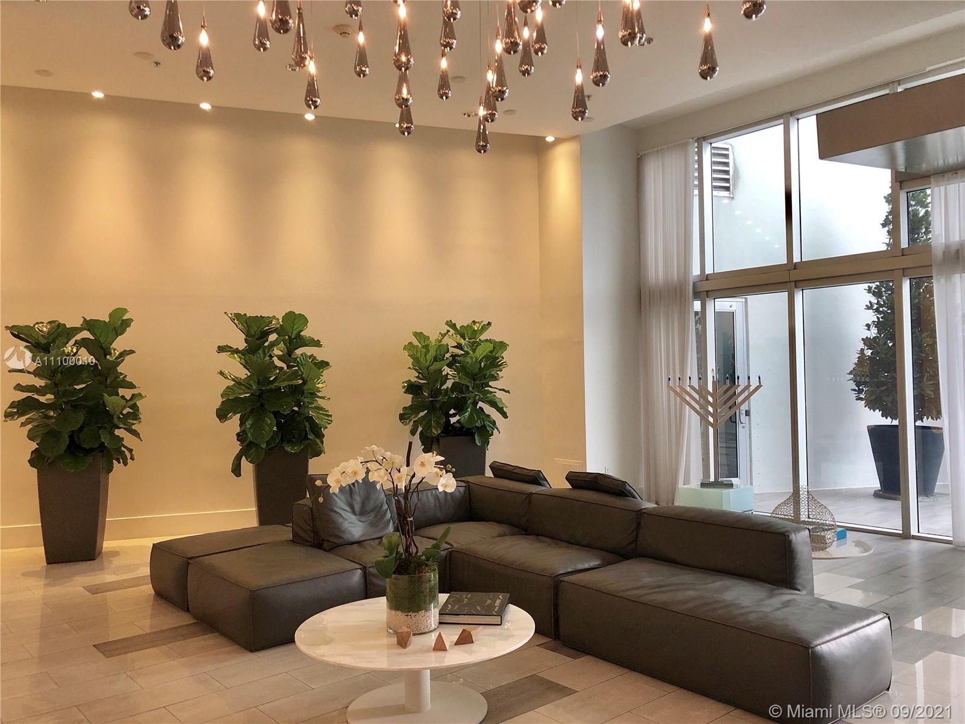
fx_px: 781
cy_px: 362
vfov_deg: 49.7
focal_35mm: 28
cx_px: 482
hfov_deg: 63.4
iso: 25
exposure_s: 1/30
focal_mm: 4
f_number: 1.8
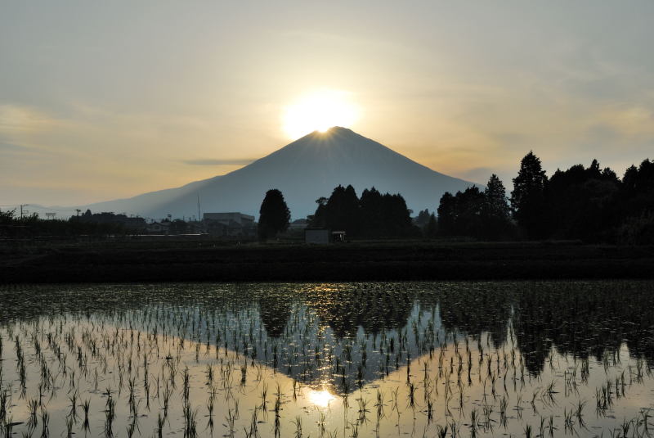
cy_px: 219
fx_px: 709
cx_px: 327
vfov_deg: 34.3
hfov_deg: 49.5
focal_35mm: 39
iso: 200
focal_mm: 26
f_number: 22
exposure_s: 1/180
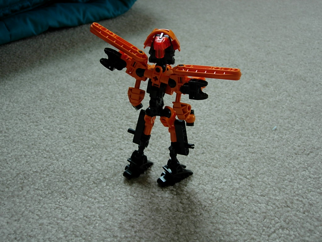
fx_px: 381
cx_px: 161
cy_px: 121
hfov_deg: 45.8
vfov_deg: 35.1
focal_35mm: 41
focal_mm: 8.5
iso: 64
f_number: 2.9
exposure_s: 1/30.2
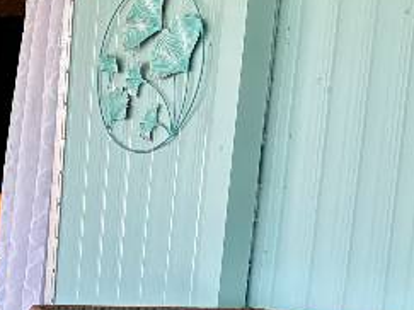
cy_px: 384
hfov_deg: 17.9
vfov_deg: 15.6
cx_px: -295
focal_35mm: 91
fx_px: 1088
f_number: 1.6
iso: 80
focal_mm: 5.96
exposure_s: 1/242
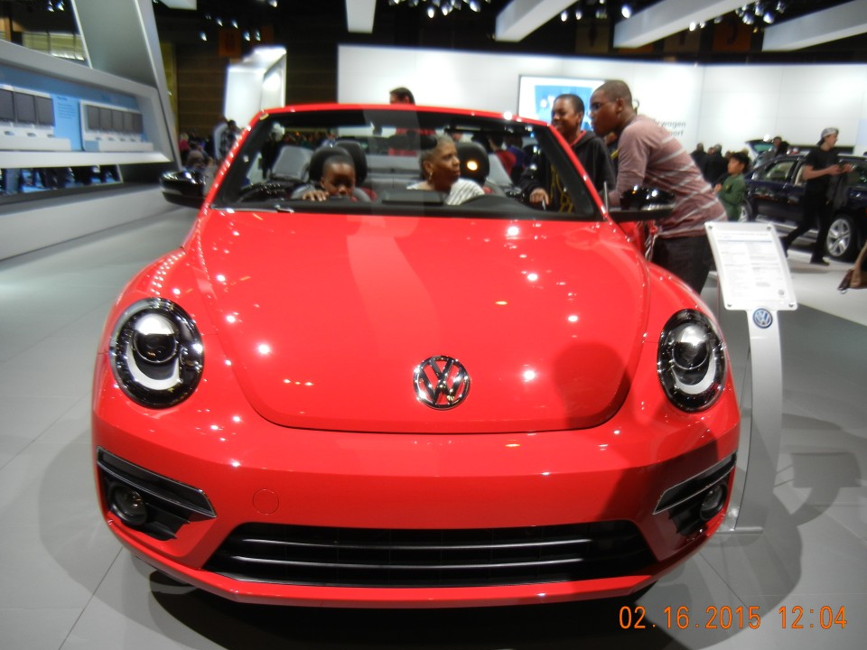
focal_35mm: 32
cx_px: 441
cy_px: 343
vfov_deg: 44.1
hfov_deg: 56.8
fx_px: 801
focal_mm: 5.4
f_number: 3.5
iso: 160
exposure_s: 1/73.5
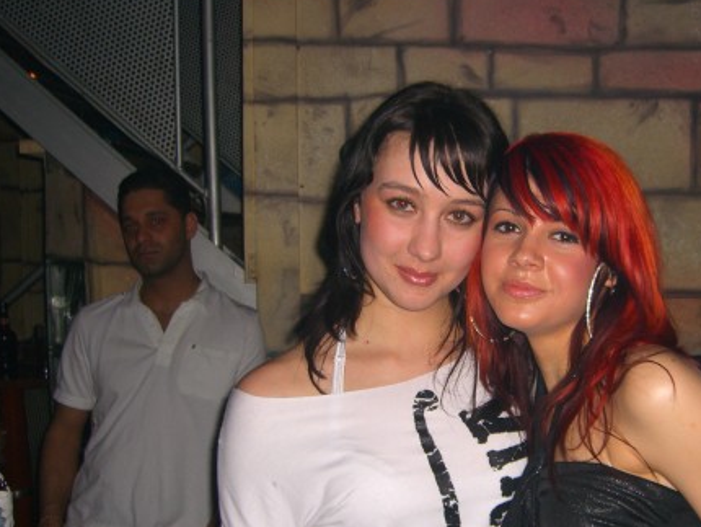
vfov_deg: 27.4
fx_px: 1074
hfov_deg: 35.8
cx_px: 470
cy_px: 346
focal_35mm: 53
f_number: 2.8
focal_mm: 7.9
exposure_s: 1/60
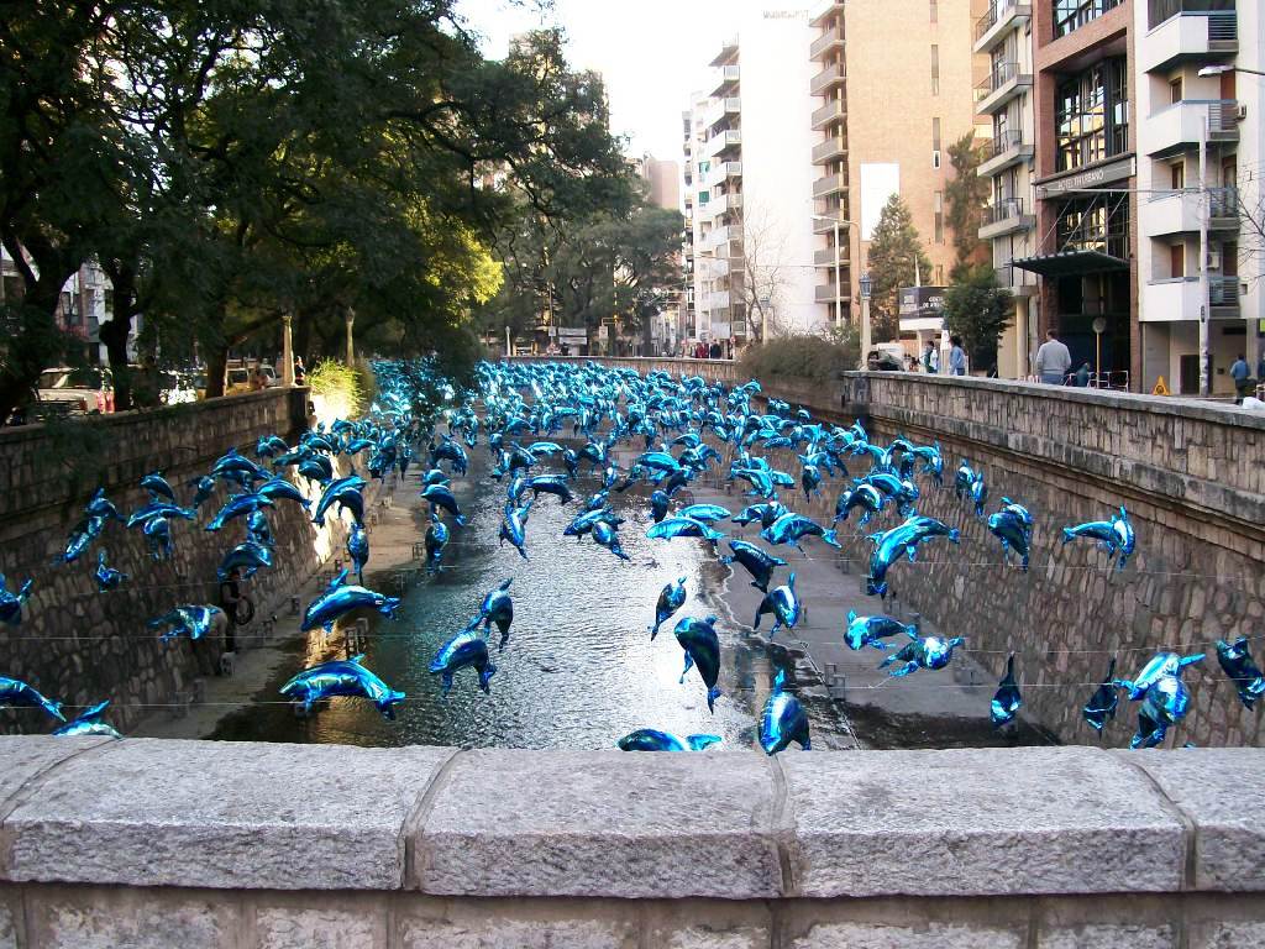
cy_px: 474
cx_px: 632
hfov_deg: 51.4
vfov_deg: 39.7
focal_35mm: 36
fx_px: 1316
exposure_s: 1/120
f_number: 2.7
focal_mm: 6
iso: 80
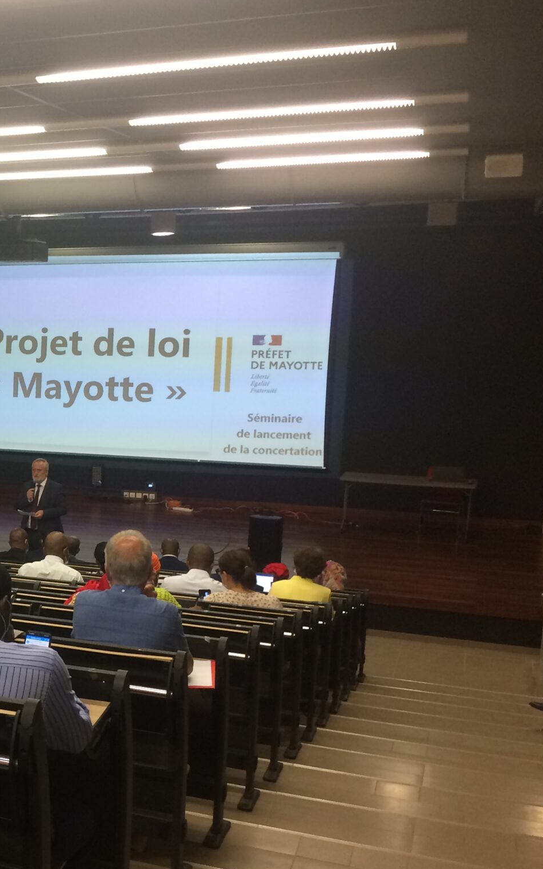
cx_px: -185
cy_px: 500
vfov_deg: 38.8
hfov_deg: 22.1
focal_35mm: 52
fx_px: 1231
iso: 64
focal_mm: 4.15
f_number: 2.2
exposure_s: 1/33
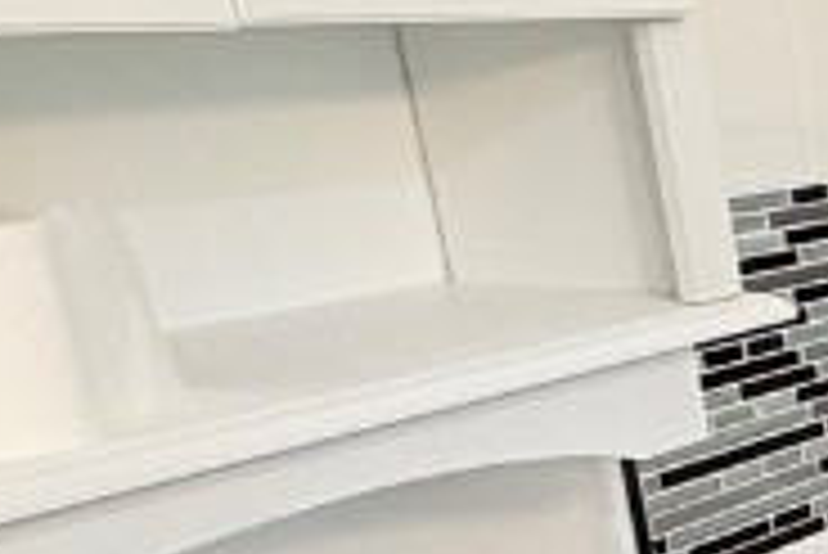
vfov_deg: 16.4
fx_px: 1864
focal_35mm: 81
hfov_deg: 15.3
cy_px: 595
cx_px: 1944
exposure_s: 1/120
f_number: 2.2
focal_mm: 2.22
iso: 200
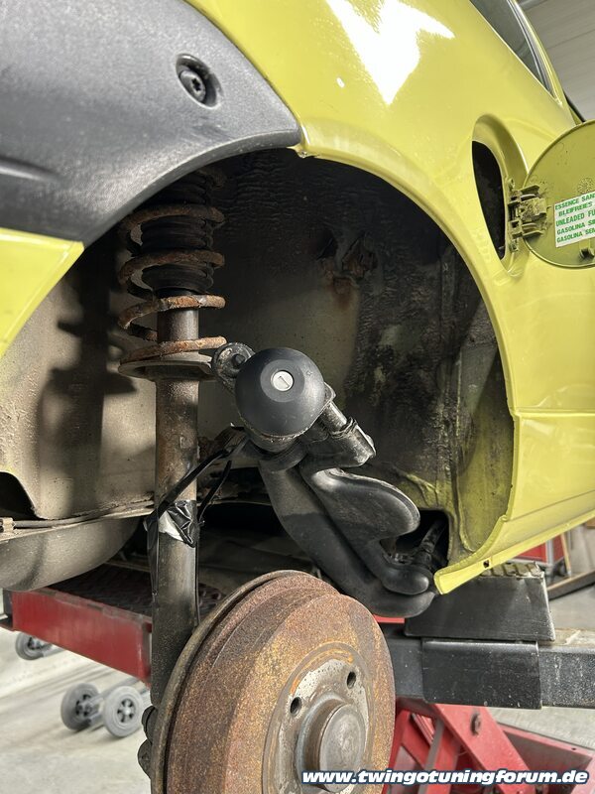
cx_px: 298
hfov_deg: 53.1
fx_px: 596
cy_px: 397
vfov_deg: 67.3
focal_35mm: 26
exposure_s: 1/77
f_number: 1.5
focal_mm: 5.7
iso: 125
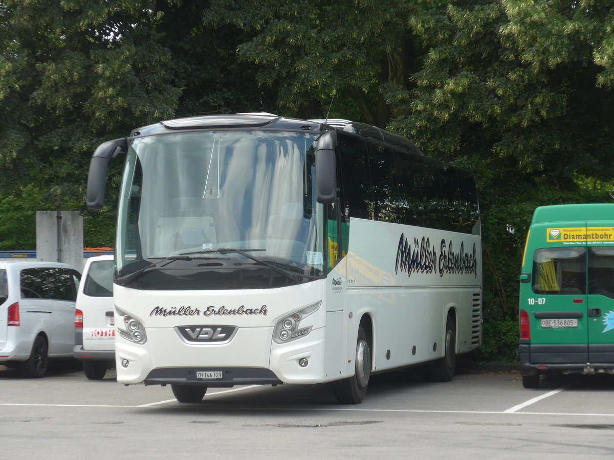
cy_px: 230
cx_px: 307
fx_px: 2075
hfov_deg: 16.8
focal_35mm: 117
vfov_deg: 12.7
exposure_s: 1/125
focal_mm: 22.9
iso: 80
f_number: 5
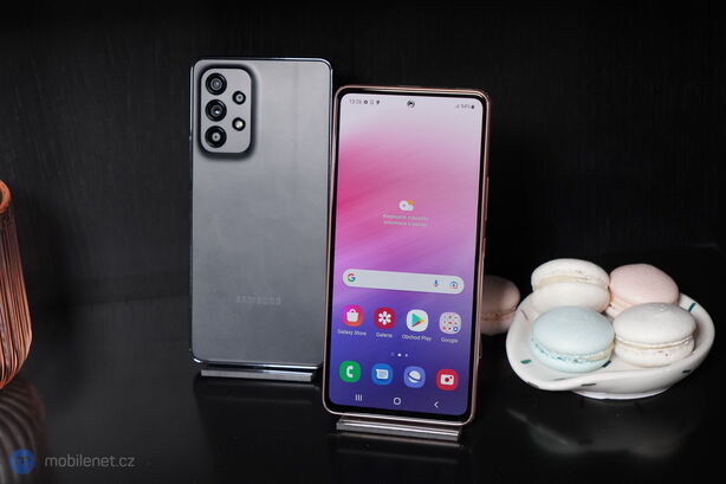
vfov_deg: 21.6
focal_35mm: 63
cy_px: 242
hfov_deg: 31.9
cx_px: 363
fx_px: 1270
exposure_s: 1/200
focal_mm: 63
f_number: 7.1
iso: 2500
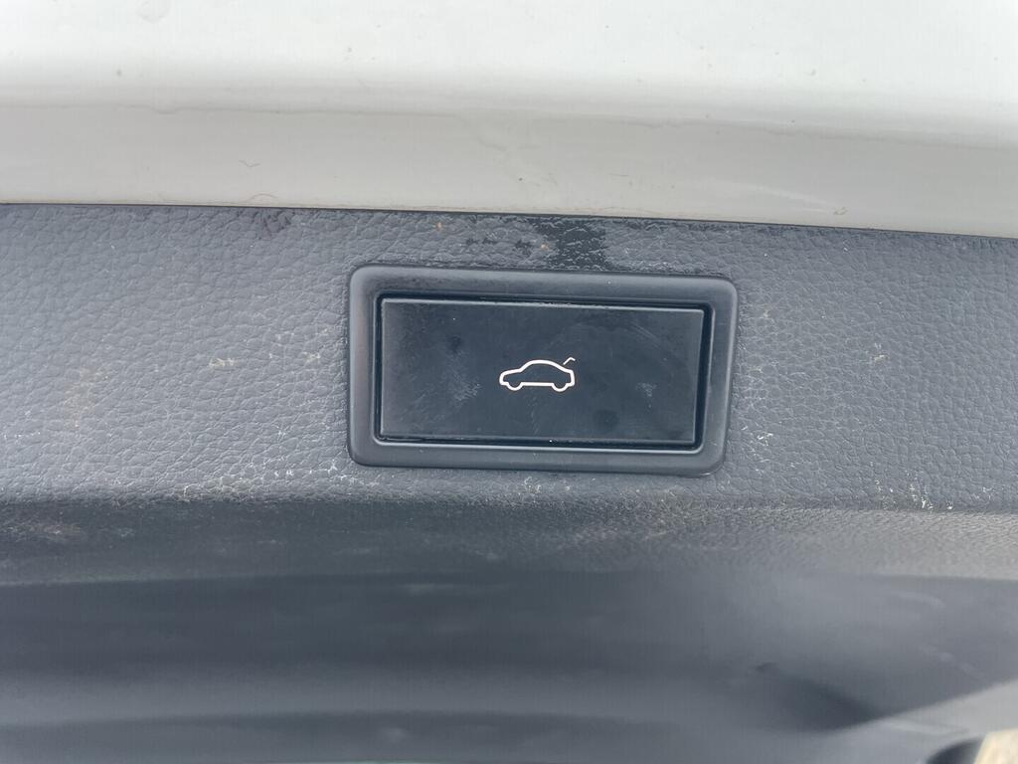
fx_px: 765
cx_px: 509
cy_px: 382
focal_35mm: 26
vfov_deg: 53.1
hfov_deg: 67.3
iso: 80
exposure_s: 1/121
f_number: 1.6
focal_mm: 4.2
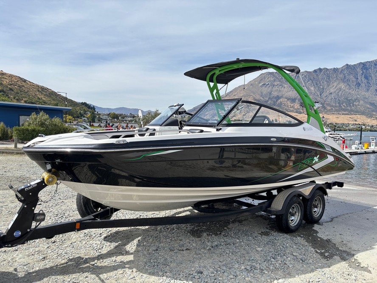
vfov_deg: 53.1
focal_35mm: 26
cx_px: 188
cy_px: 142
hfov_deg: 67.3
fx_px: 283
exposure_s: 1/1477
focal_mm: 5.96
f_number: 1.6
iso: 50
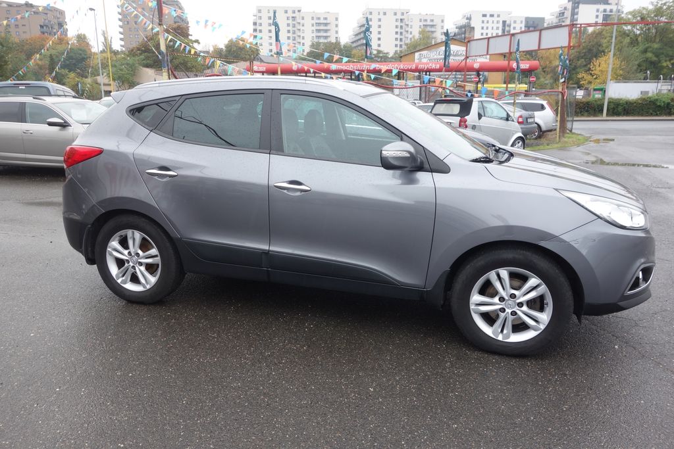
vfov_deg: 46.4
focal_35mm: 28
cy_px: 224
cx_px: 337
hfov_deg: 65.5
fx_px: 524
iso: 125
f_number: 5
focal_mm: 10.4
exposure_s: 1/100
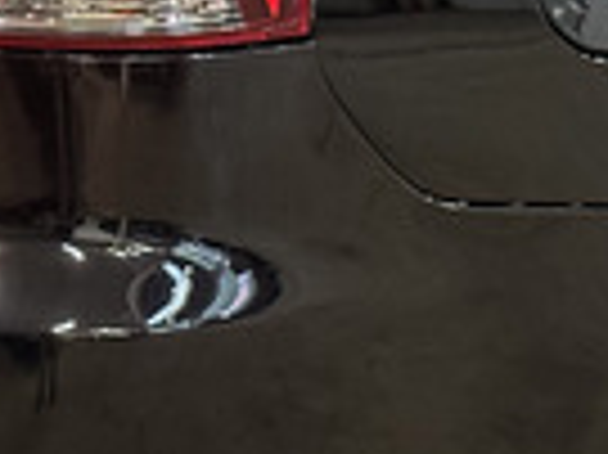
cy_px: -36
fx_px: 4054
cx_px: -50
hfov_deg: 8.5
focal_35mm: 231
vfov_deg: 6.4
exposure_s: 1/33
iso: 400
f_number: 1.78
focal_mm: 6.86
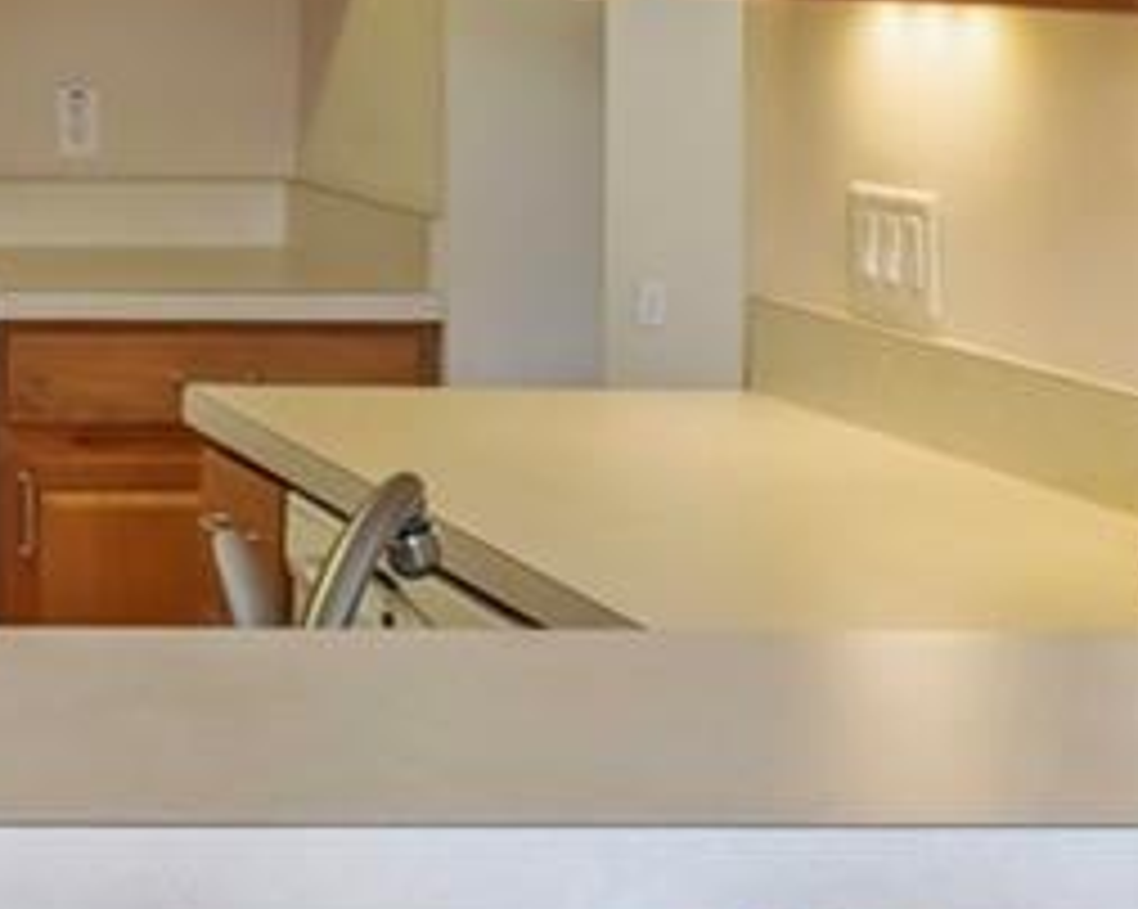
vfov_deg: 15.3
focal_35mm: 98
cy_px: -86
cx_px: -774
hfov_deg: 16.9
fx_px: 3297
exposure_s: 1/125
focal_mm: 11
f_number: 9
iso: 250
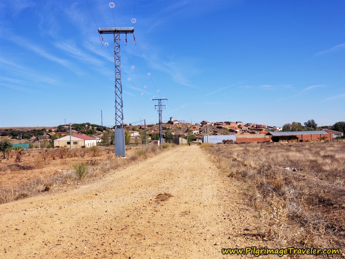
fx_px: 518
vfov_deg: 28.0
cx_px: 172
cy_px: 130
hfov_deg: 36.8
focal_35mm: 52
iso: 25
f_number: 2.4
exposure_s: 1/1073
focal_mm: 6
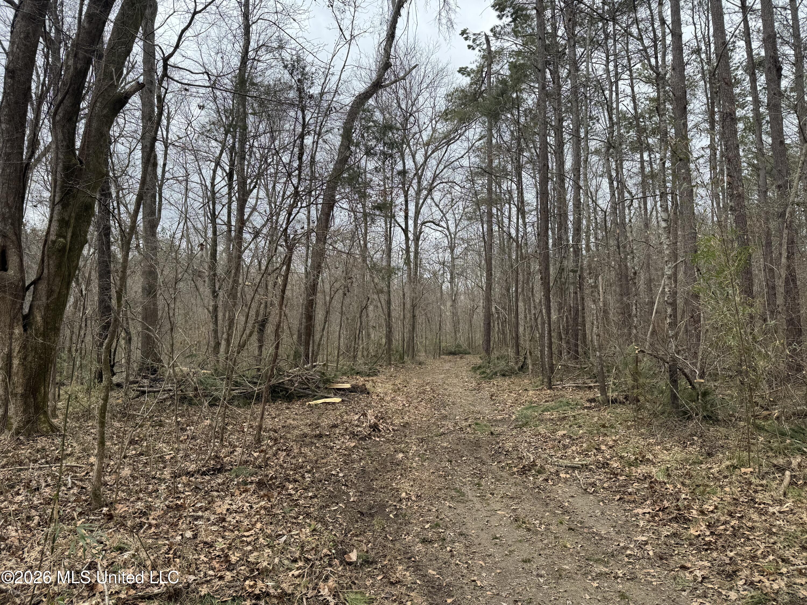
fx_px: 560
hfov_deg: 71.6
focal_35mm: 24
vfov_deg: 56.8
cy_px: 302
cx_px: 404
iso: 80
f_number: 1.78
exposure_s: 1/1026
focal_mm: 6.76
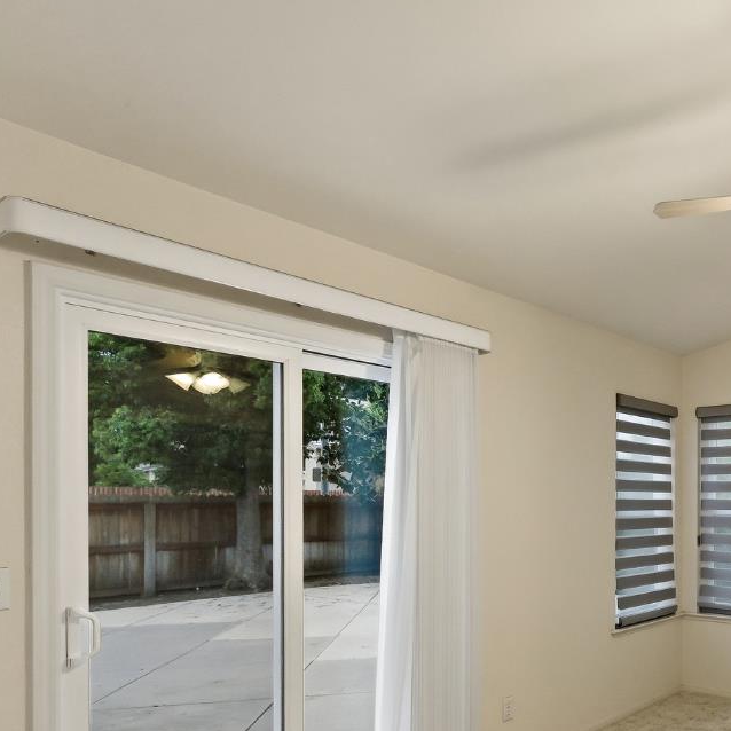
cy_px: 510
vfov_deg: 55.6
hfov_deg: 51.8
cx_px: 632
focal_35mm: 28
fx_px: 669
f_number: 4
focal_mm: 14
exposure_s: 1/160
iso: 1250
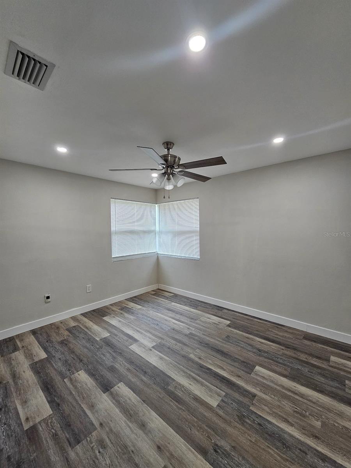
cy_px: 234
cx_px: 176
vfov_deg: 106.2
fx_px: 176
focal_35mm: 13
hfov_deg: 89.9
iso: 125
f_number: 2.2
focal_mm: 2.2
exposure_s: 1/60
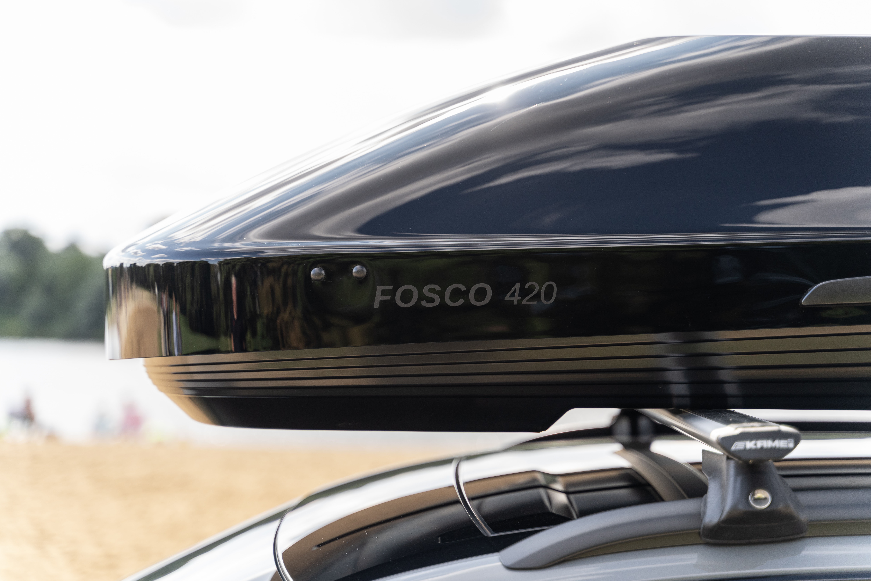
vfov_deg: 18.2
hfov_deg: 27.0
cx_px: 436
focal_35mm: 75
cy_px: 290
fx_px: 1814
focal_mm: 75
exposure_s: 1/320
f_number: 3.2
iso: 400
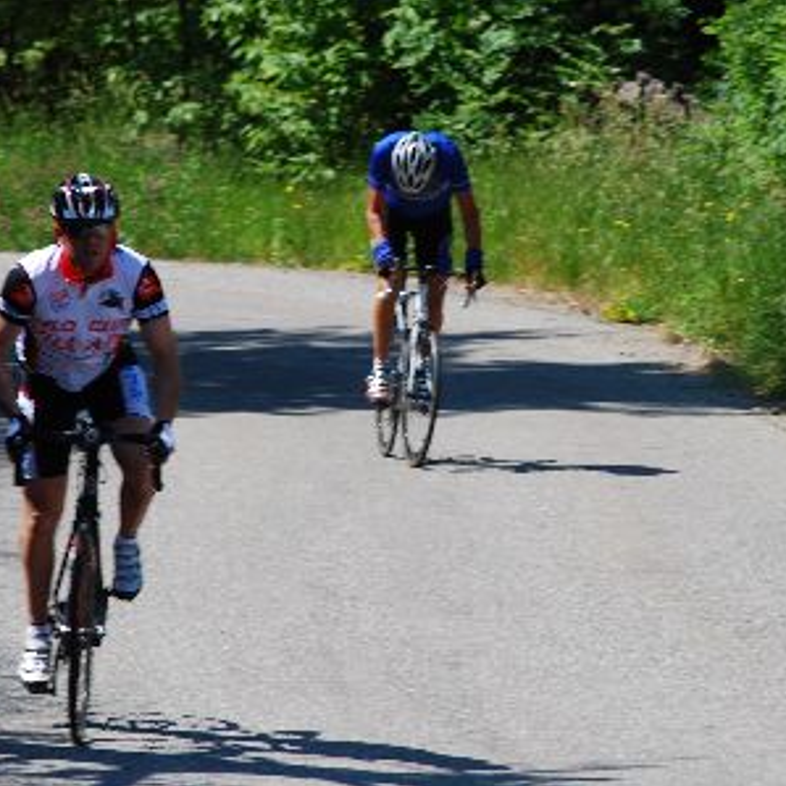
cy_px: 393
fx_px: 9377
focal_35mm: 365
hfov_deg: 4.8
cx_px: 350
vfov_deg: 4.8
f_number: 9
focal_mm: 190
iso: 100
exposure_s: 1/125
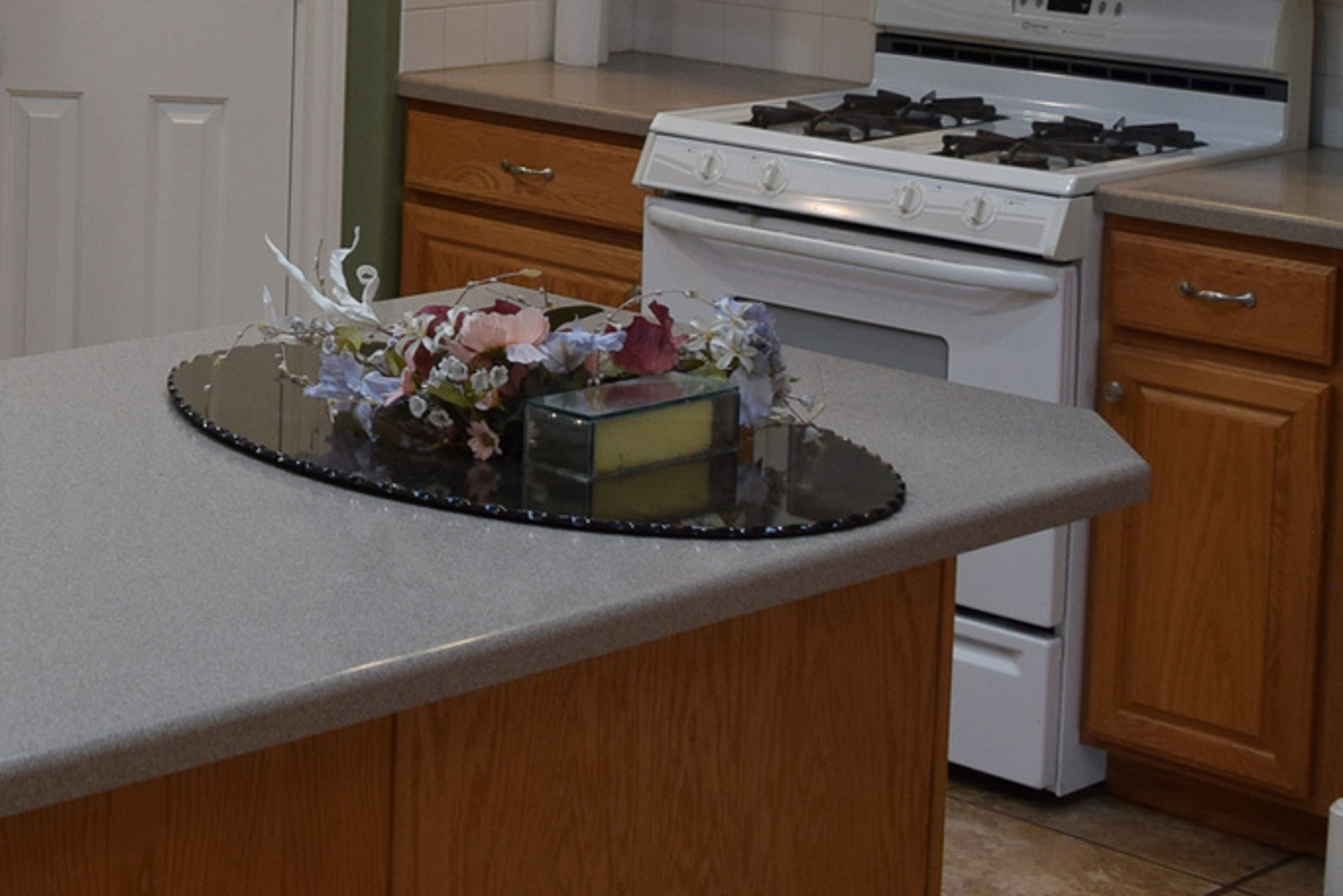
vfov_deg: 16.3
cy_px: -146
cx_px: -14
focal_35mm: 81
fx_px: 3023
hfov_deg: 23.9
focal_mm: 18
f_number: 4.5
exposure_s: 1/80
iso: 400
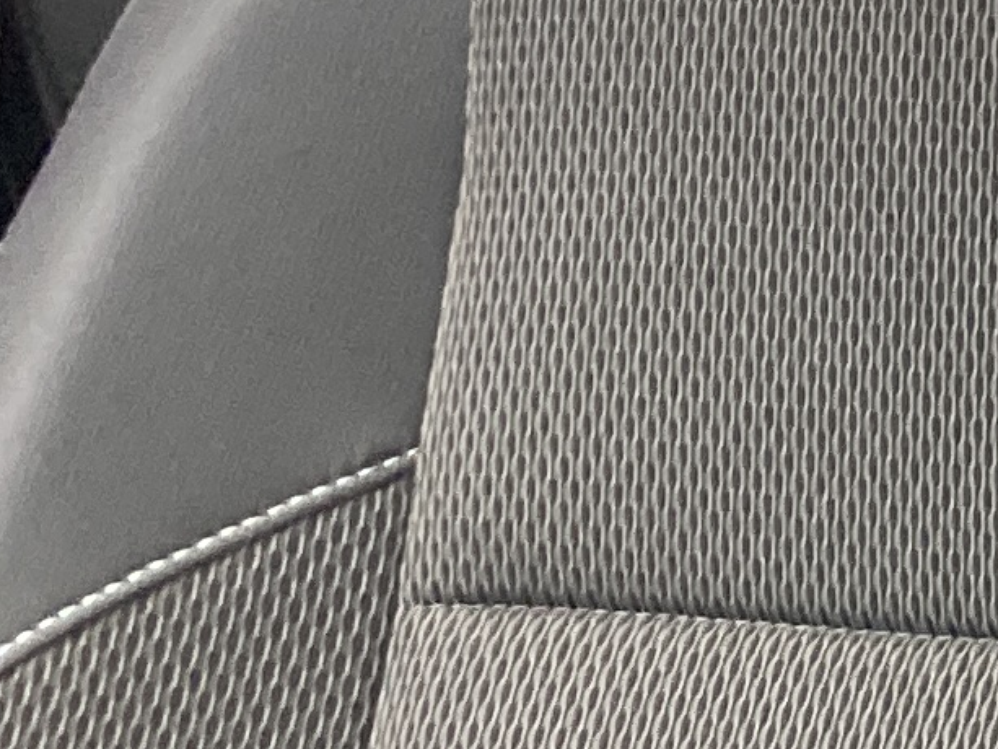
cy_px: 402
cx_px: 3074
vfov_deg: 8.7
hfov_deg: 9.1
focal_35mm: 171
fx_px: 4931
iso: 640
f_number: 1.8
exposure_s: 1/30
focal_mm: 4.25
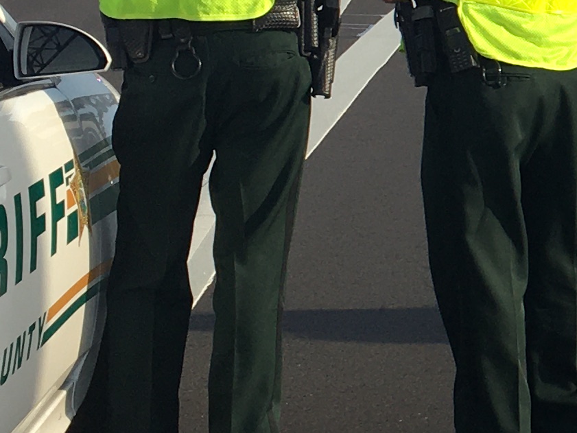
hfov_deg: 13.1
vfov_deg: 10.7
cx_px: 961
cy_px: 110
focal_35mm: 139
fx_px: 2317
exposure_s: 1/836
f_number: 2.2
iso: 25
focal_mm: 4.15
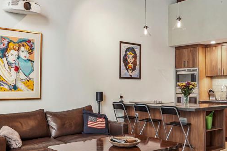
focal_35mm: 42
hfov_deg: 46.2
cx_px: 95
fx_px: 265
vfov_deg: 31.9
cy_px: 79
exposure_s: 1.3
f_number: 8
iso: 100
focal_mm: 14
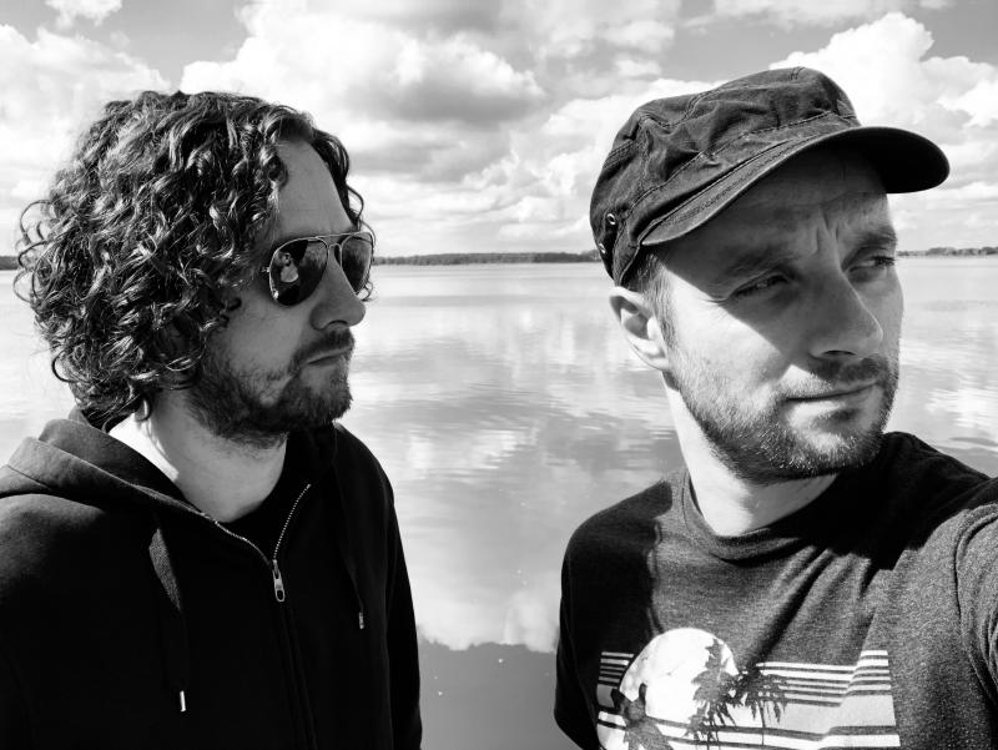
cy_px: 375
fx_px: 923
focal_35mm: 32
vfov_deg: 44.2
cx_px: 499
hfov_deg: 56.8
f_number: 2.2
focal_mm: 2.87
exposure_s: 1/385
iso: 20
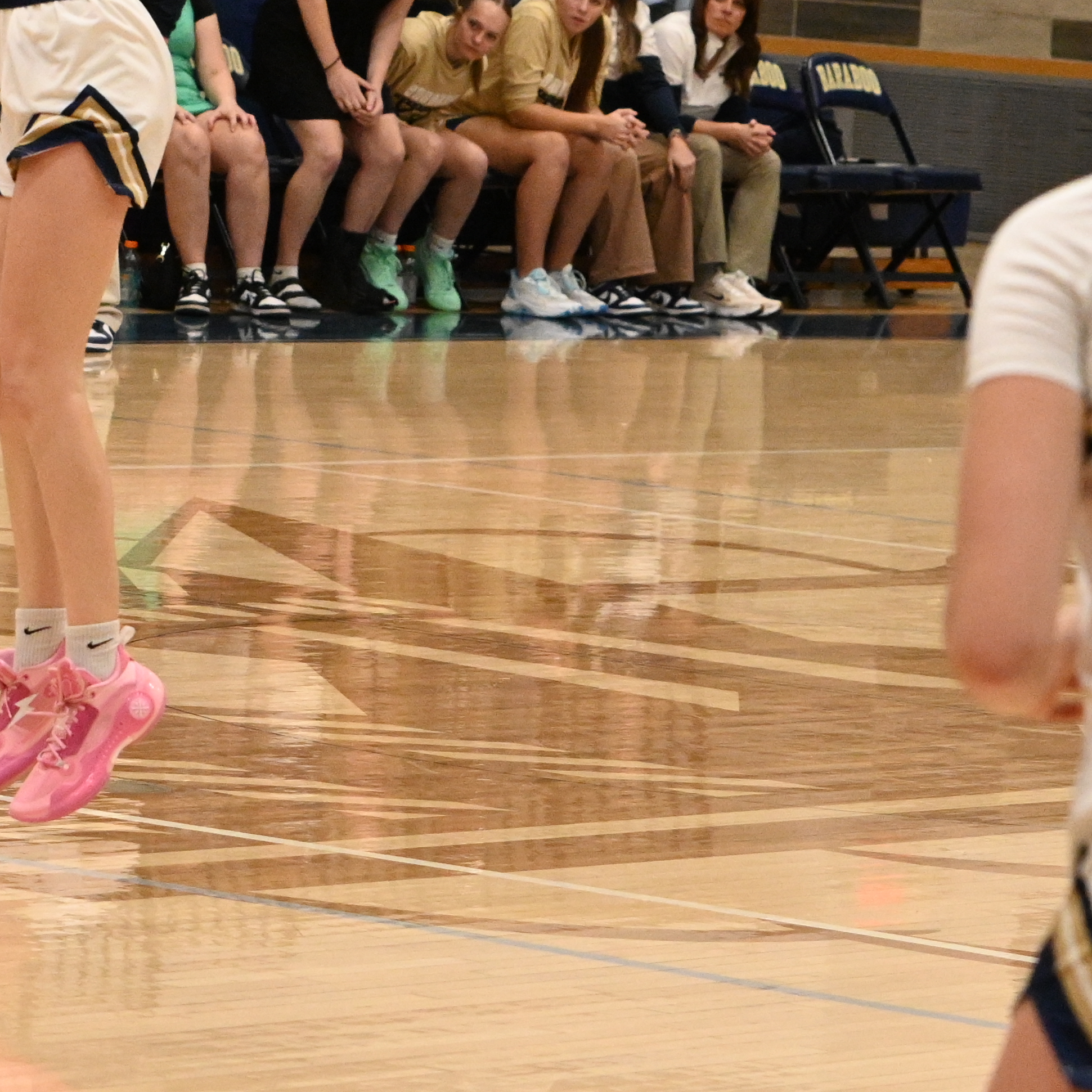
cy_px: 118
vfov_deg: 6.8
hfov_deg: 6.8
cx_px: -38
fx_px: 9137
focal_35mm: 256
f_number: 4.5
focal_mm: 70
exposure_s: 1/500
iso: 5000
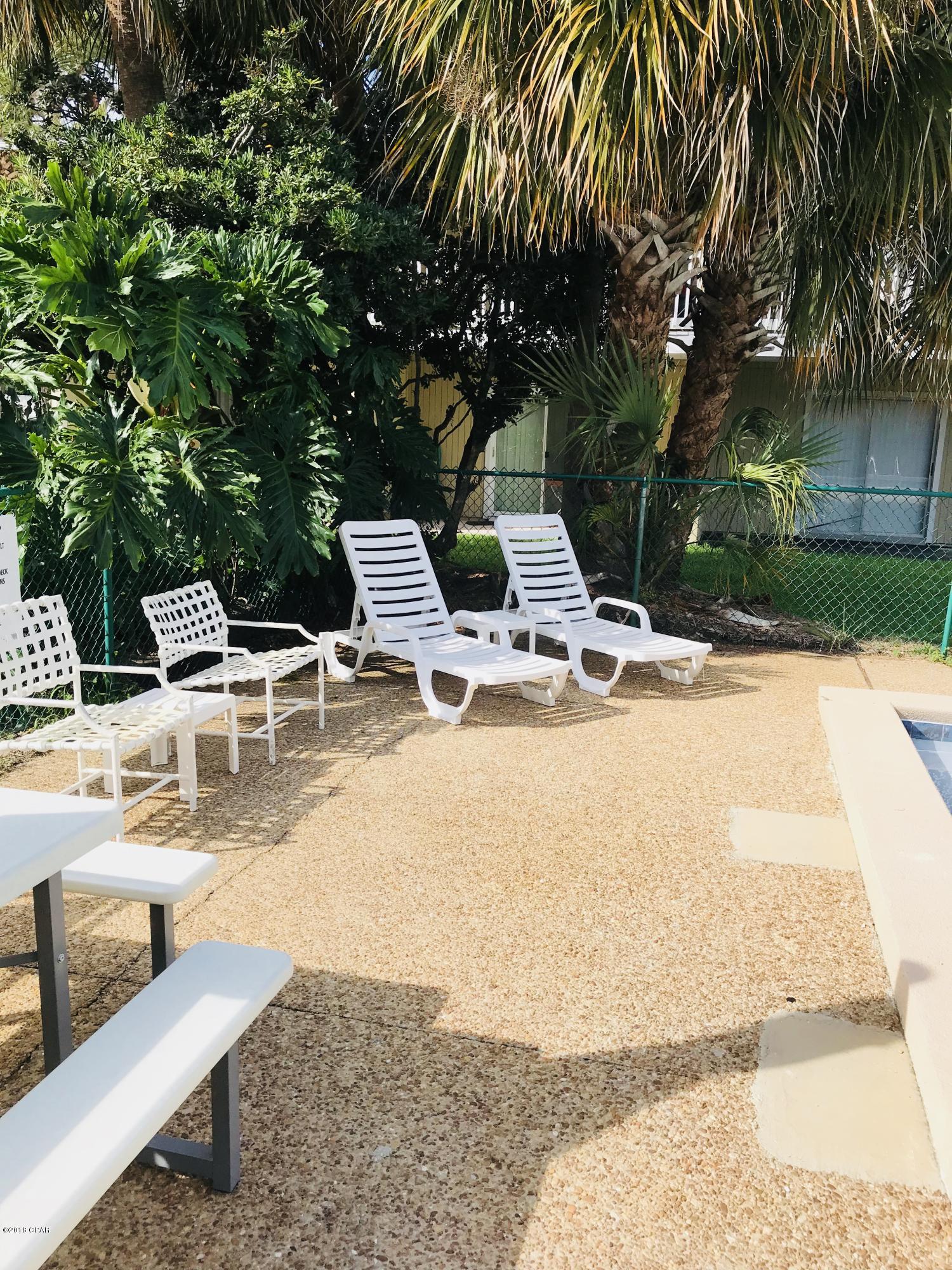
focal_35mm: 28
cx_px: 476
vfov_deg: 63.4
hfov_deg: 49.7
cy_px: 635
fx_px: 1027
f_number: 1.8
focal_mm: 3.99
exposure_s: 1/1916
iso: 20
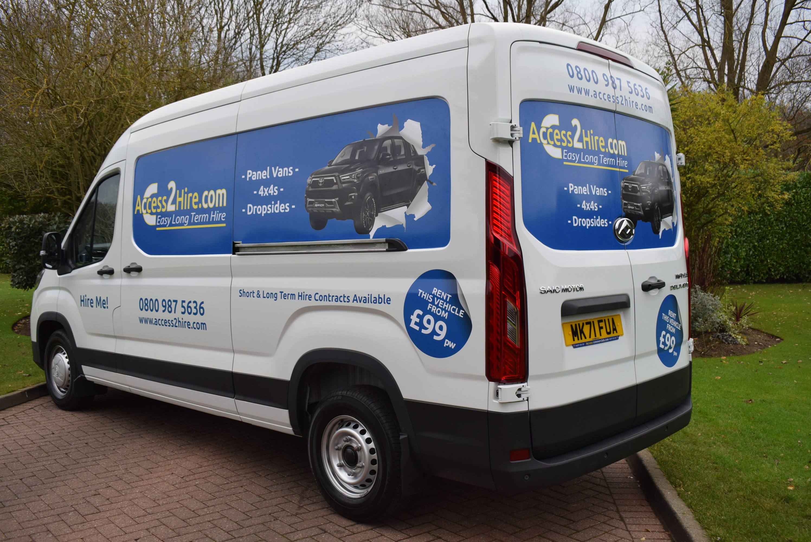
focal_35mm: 34
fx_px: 778
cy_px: 271
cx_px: 406
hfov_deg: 55.1
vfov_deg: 38.4
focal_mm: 23
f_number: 5.6
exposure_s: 1/125
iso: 400
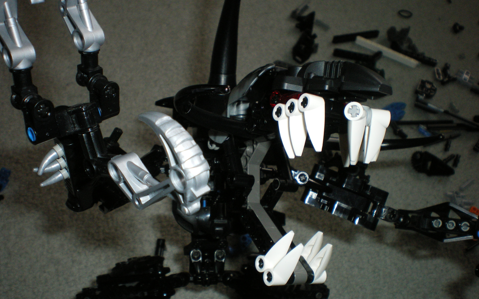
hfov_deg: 50.4
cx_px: 241
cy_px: 137
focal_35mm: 39
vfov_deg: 32.7
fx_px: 509
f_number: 4.6
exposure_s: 1/50
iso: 250
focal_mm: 6.3
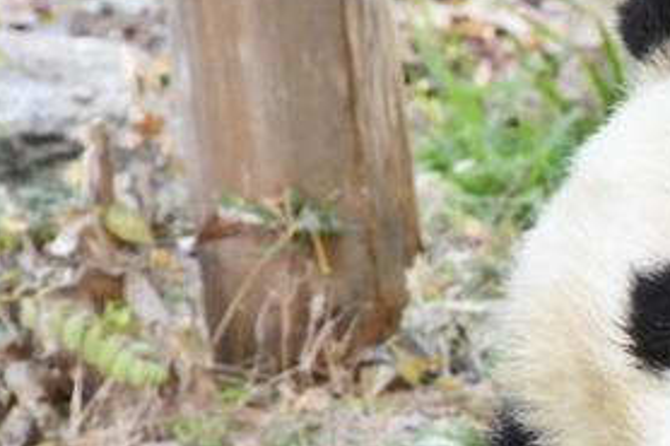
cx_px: 798
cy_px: 389
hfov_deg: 2.2
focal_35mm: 940
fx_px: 17483
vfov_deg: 1.5
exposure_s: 1/100
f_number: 22
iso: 6400
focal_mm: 260
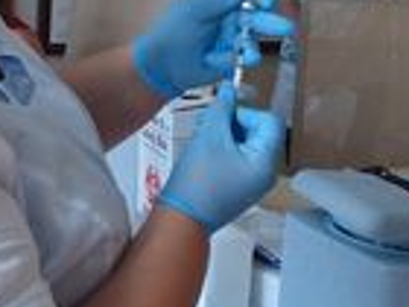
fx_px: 1182
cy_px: 45
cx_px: 167
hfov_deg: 19.6
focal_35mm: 100
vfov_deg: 14.7
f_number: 2.8
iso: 250
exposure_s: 1/60
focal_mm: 7.1
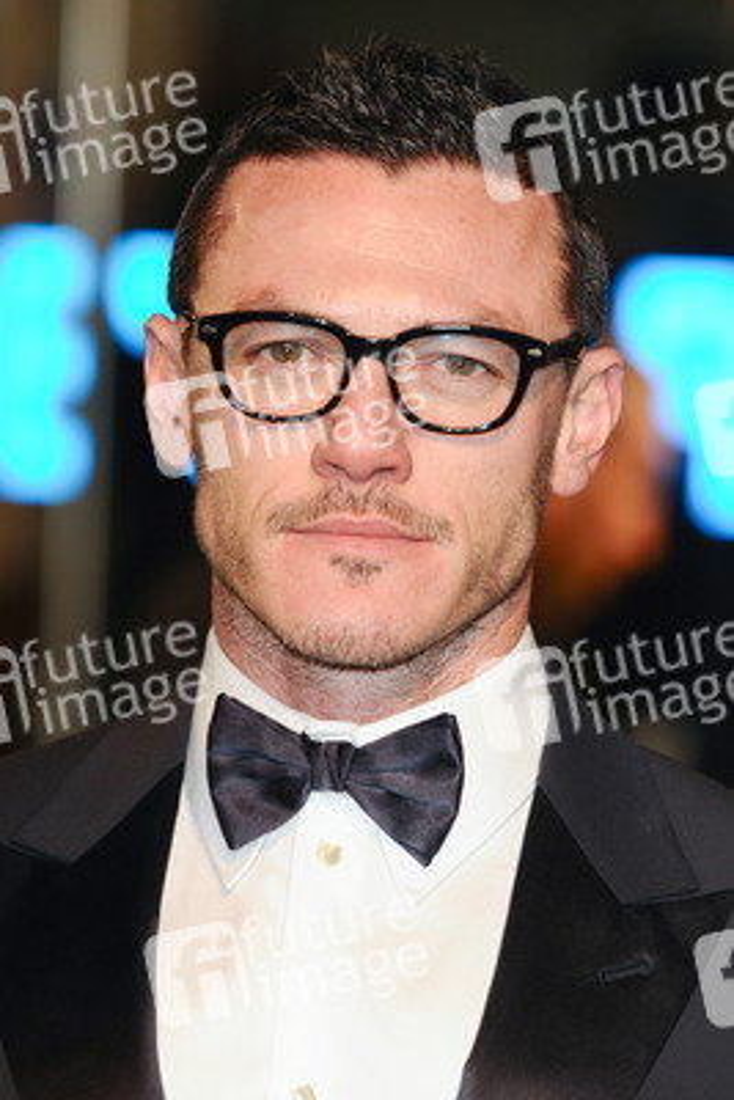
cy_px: 550
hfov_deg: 5.6
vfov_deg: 8.3
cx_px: 367
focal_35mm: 248
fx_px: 7562
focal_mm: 165
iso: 320
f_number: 4.5
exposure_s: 1/200
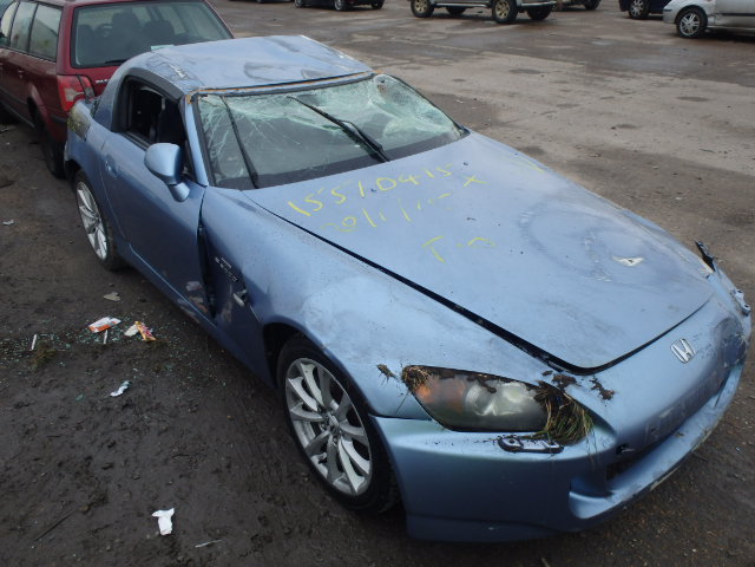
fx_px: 611
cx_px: 378
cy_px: 284
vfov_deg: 49.7
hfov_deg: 63.4
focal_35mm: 28
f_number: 3.9
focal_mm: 5
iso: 125
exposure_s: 1/80
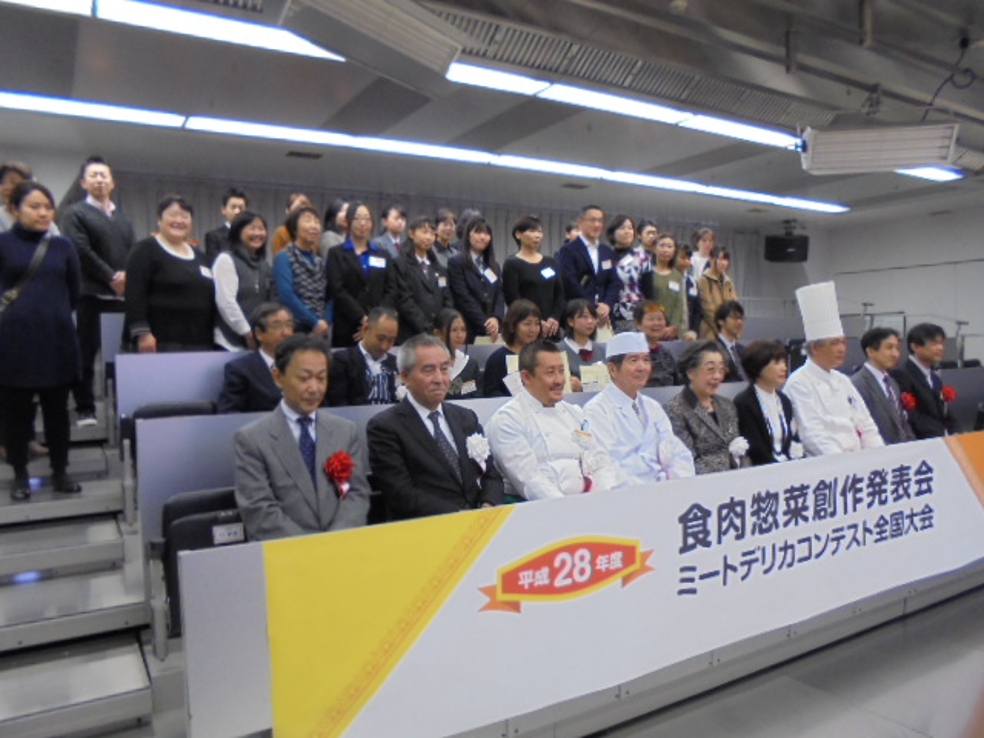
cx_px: 492
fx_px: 739
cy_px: 369
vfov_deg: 53.1
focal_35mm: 26
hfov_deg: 67.3
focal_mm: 4.6
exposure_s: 1/30
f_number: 3.5
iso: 250
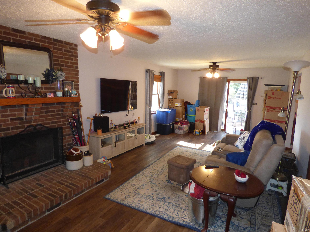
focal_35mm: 20
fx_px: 179
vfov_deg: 66.0
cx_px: 155
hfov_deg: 81.7
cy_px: 116
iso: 320
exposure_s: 1/60
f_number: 2.8
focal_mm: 3.58
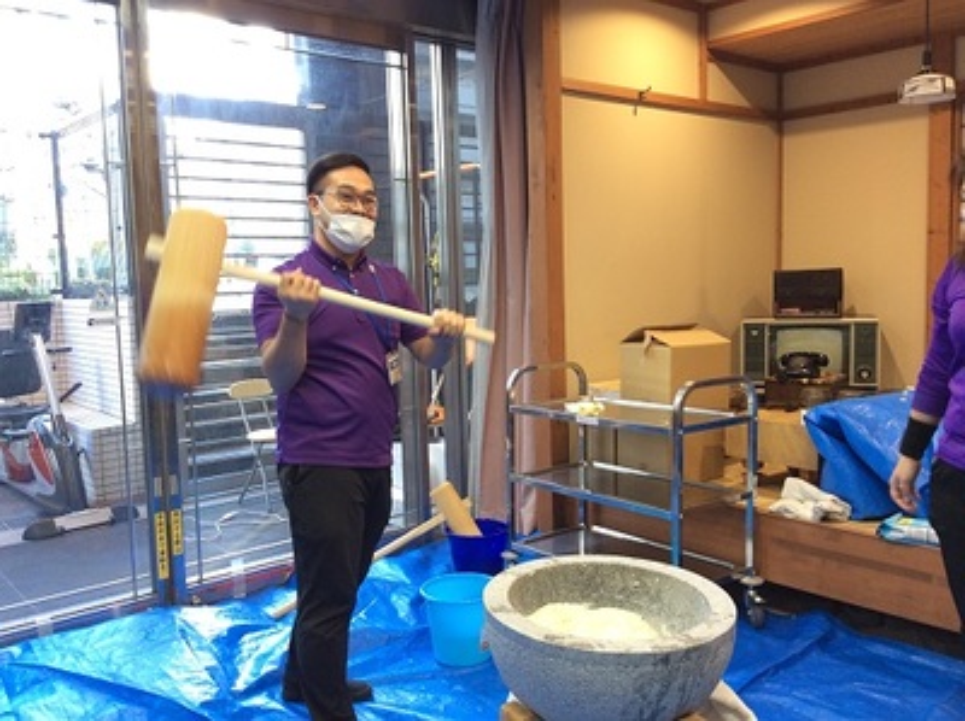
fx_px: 891
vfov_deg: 44.1
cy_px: 360
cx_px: 482
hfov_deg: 56.9
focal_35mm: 32
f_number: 2.4
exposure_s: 1/24
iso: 50
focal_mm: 3.3
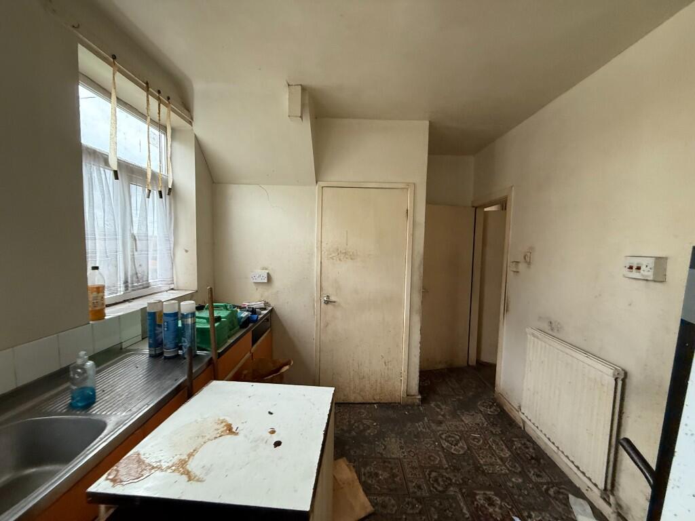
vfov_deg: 85.7
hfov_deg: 102.1
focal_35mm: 14
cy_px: 260
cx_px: 348
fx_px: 281
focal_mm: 2.22
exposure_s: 1/75
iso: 320
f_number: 2.2
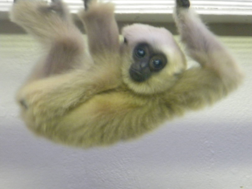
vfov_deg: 6.6
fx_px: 1645
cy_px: 94
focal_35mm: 226
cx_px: 126
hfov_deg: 8.8
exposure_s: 1/13
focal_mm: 41
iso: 800
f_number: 5.4
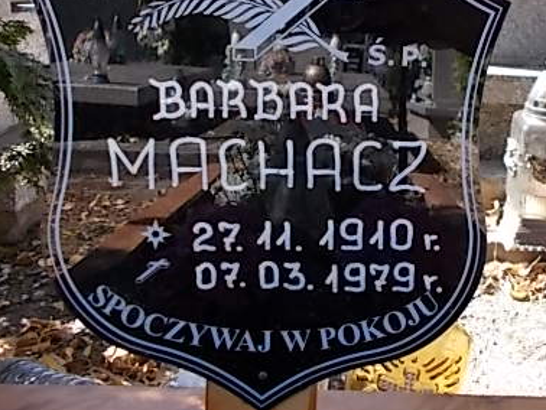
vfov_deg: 32.5
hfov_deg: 42.3
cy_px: 120
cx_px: 364
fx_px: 694
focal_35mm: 44
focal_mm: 4.6
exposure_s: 1/125
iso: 80
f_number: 3.2
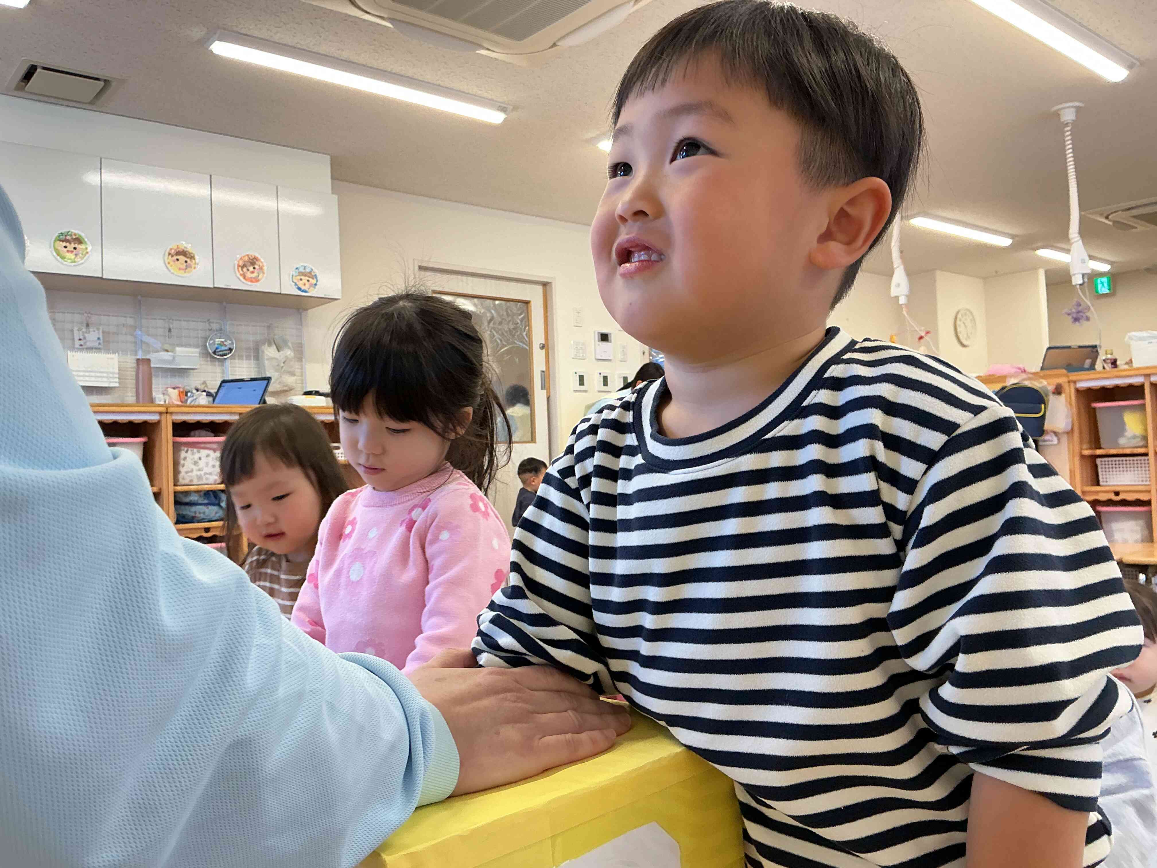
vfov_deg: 48.2
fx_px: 969
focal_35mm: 29
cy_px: 434
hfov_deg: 61.7
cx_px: 578
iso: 40
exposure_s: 1/60
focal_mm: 3
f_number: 1.8
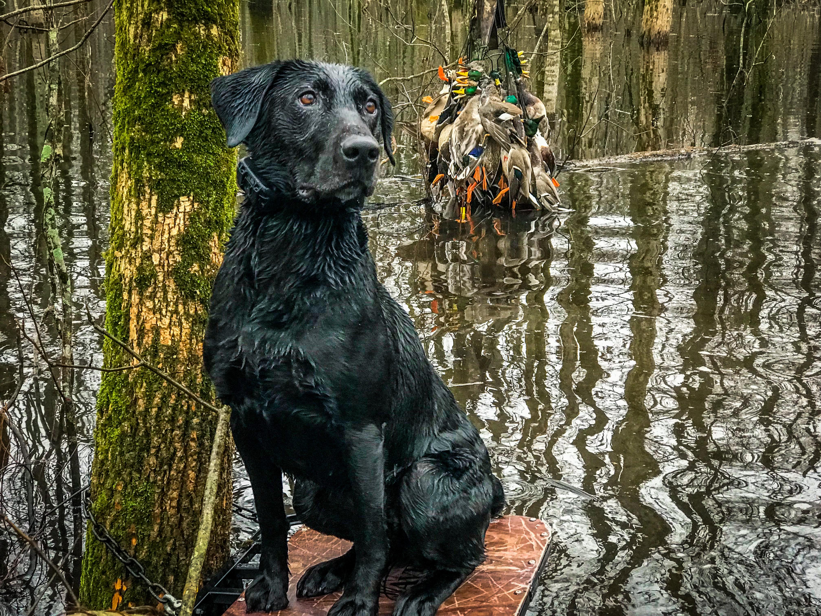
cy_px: 308
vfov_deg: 25.7
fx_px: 1352
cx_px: 410
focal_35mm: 57
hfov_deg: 33.8
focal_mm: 6.6
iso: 160
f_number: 2.8
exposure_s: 1/60
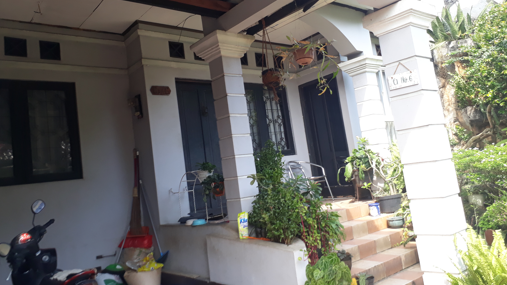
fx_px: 403
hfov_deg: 64.3
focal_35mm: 30
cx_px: 255
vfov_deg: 38.9
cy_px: 123
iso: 40
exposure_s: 1/141
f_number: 1.9
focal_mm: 3.6
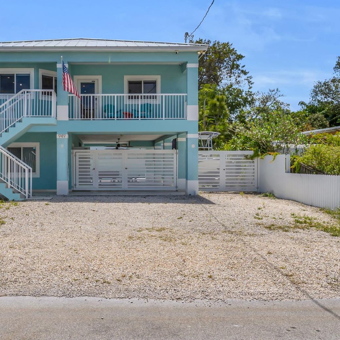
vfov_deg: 42.8
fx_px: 433
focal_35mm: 39
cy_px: 169
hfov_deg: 42.2
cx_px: 110
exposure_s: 1/800
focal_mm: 20
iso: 100
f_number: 11
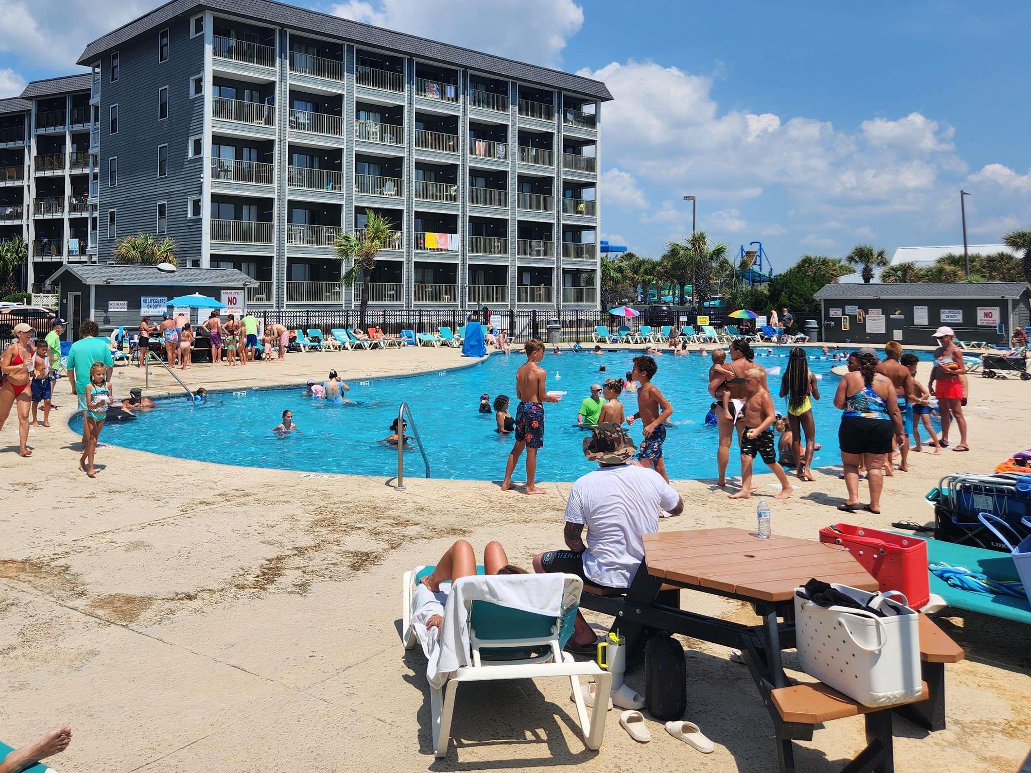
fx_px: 923
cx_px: 406
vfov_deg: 45.0
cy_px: 281
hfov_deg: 57.8
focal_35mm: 31
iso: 20
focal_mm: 5.4
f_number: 1.8
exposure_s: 1/2657
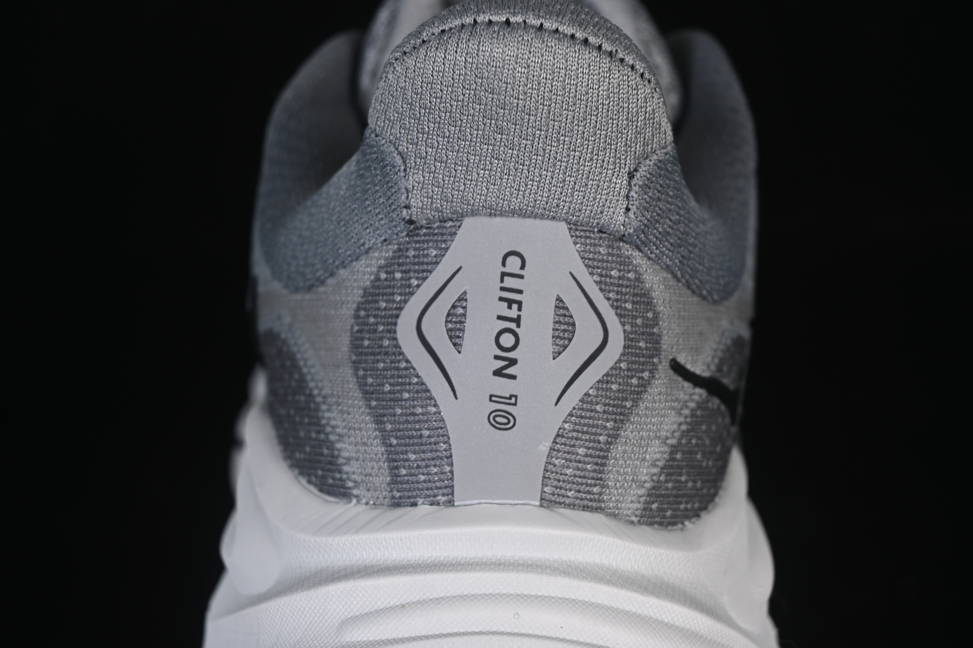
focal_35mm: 75
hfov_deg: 27.0
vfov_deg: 18.2
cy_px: 324
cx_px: 486
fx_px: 2027
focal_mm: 50
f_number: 7.1
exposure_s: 1/80
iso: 160
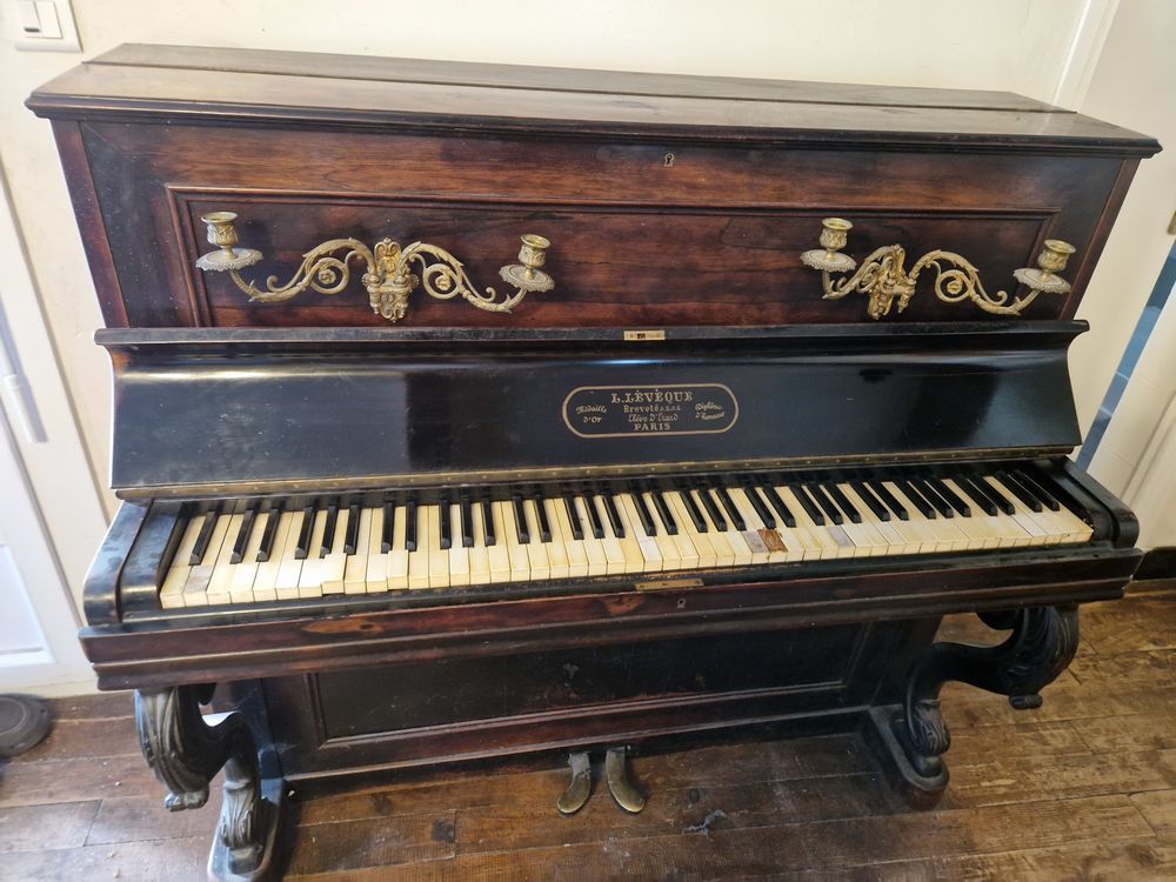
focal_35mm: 23
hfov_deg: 73.9
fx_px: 781
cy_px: 441
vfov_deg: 58.9
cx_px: 588
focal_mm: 5.4
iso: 640
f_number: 1.8
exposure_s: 1/25
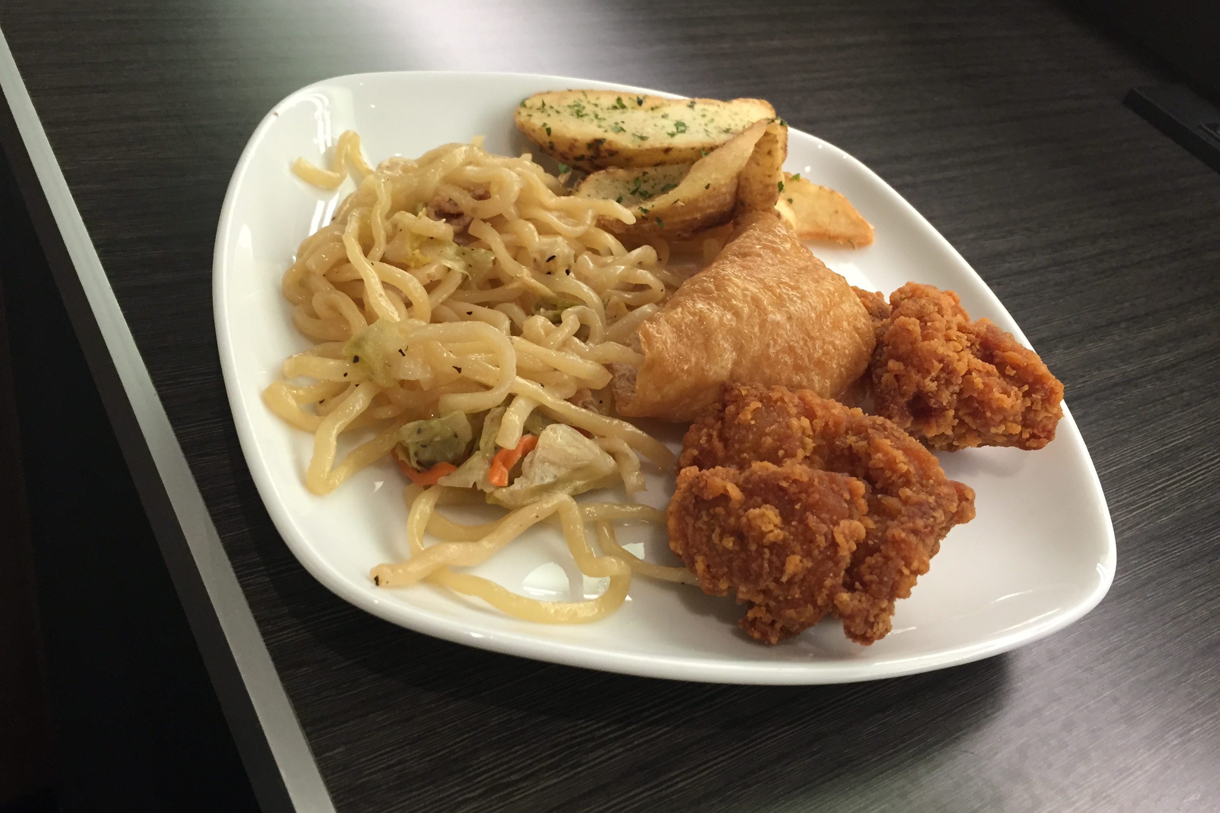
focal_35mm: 32
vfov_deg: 41.1
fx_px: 1084
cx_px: 617
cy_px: 405
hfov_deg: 58.7
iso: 125
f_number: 2.2
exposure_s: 1/30
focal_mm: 4.15
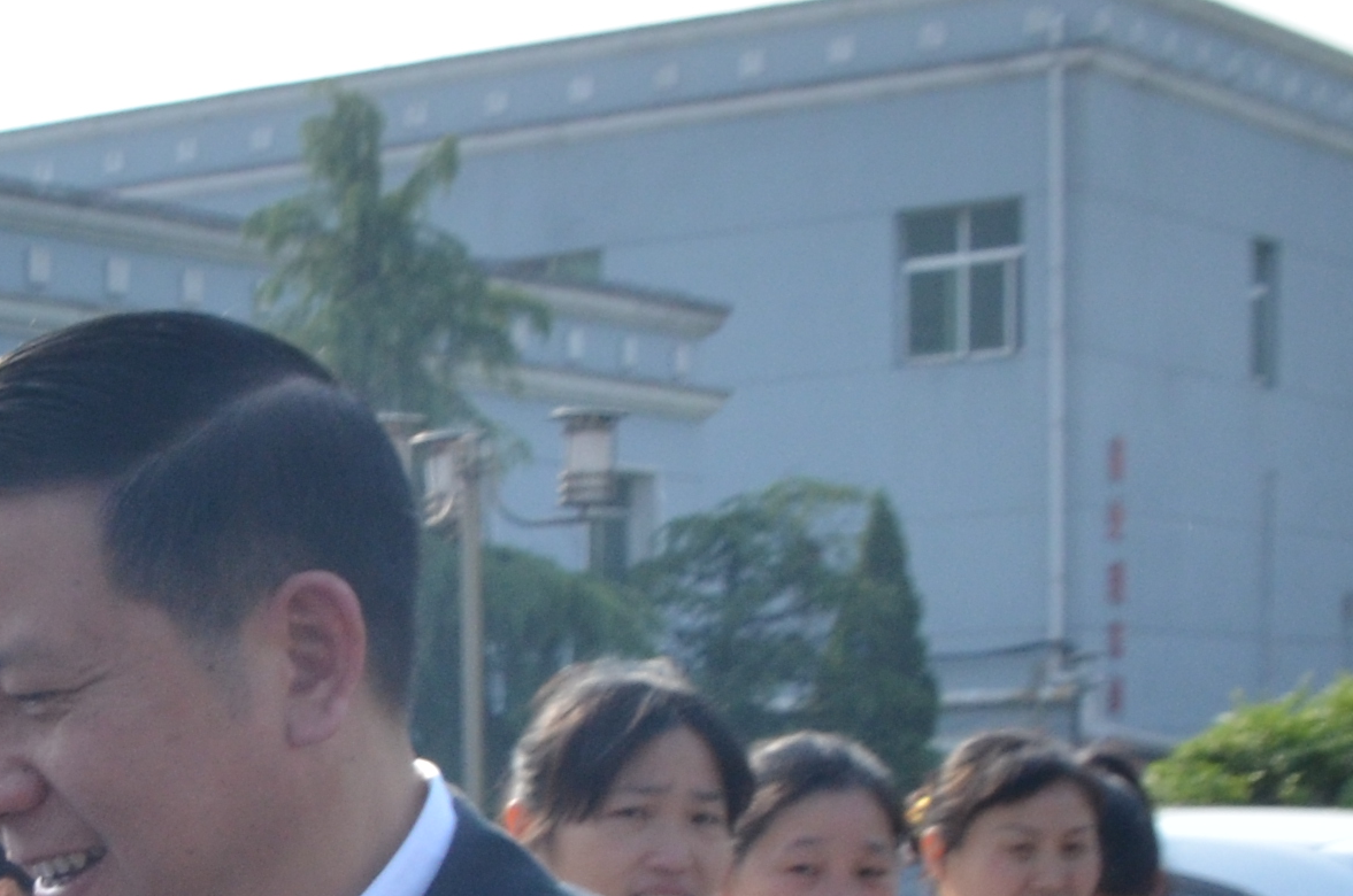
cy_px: 1752
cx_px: -836
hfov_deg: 16.2
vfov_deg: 11.0
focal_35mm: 113
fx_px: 4239
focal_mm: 18
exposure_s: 1/400
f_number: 10
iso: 500
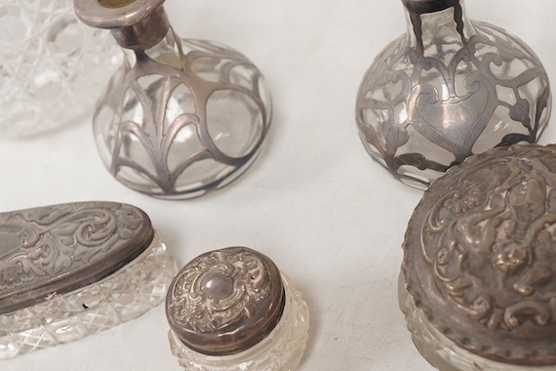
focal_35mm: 71
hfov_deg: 28.4
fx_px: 1096
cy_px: 242
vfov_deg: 19.1
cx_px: 298
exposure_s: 1/125
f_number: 8
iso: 1250
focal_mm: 30
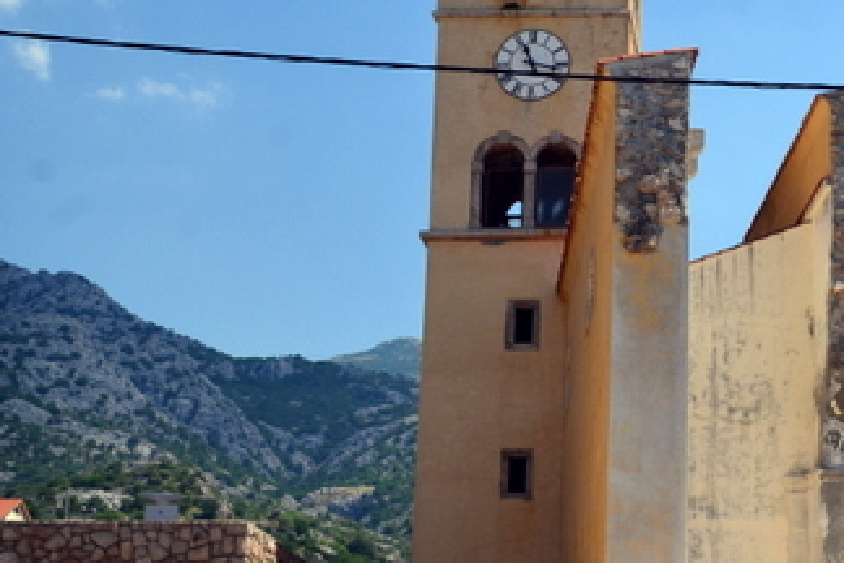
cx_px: 815
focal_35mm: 74
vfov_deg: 18.3
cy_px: 138
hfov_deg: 26.1
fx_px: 1735
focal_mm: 20
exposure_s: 1/500
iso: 280
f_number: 11
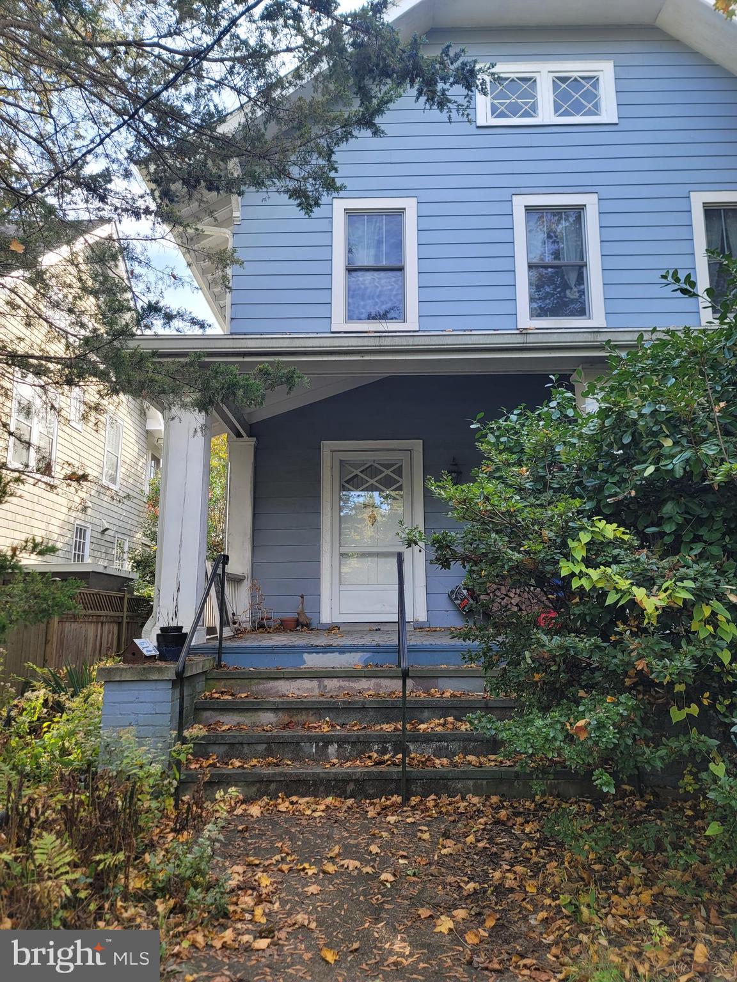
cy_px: 491
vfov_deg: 69.4
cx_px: 368
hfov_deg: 54.9
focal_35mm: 25
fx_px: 710
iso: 25
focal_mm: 7
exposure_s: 1/120
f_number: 1.8
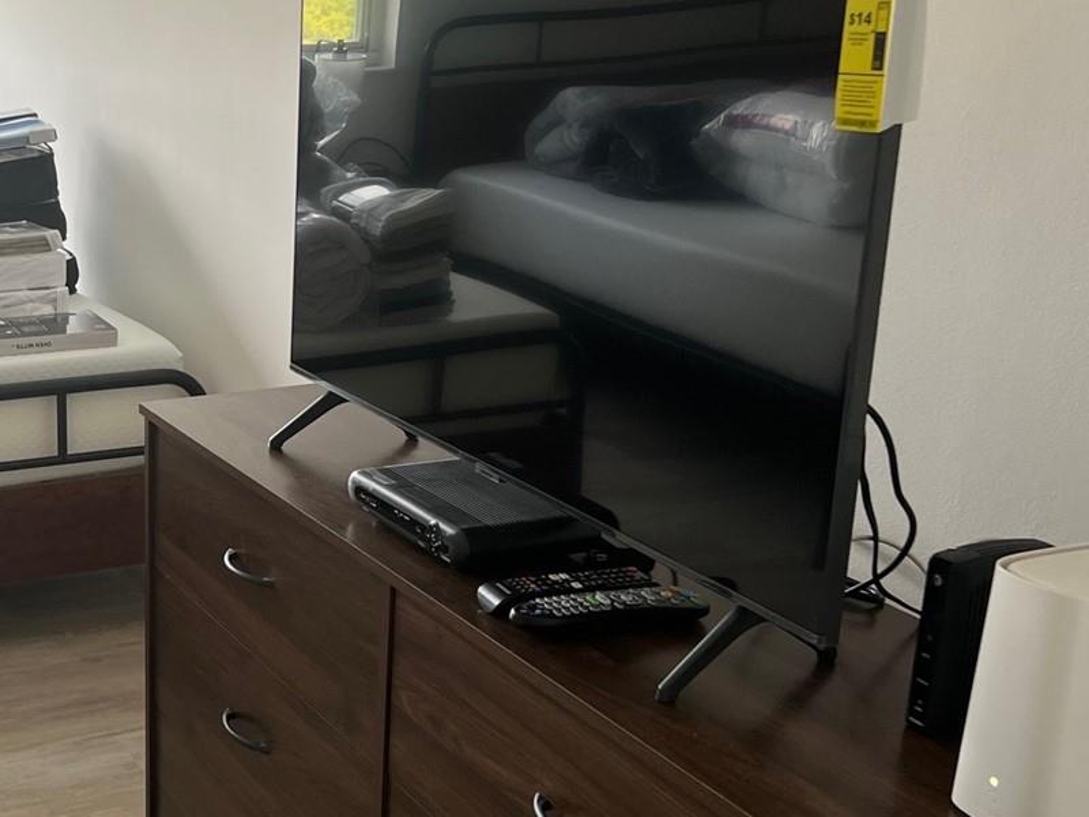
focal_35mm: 52
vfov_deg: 28.0
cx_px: 65
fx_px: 1636
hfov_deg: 34.3
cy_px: 447
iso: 80
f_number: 1.5
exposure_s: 1/120
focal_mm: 5.7
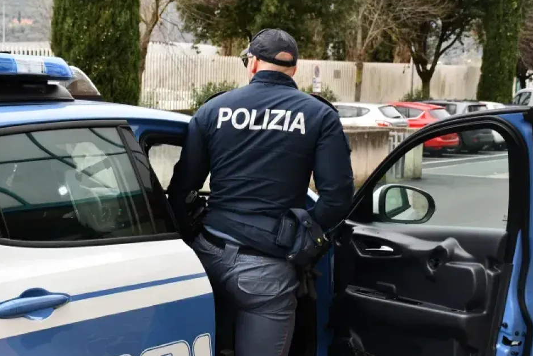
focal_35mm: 61
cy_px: 172
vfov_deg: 22.3
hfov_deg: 32.7
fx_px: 903
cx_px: 200
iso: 360
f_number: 5.6
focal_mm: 32
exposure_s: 1/250
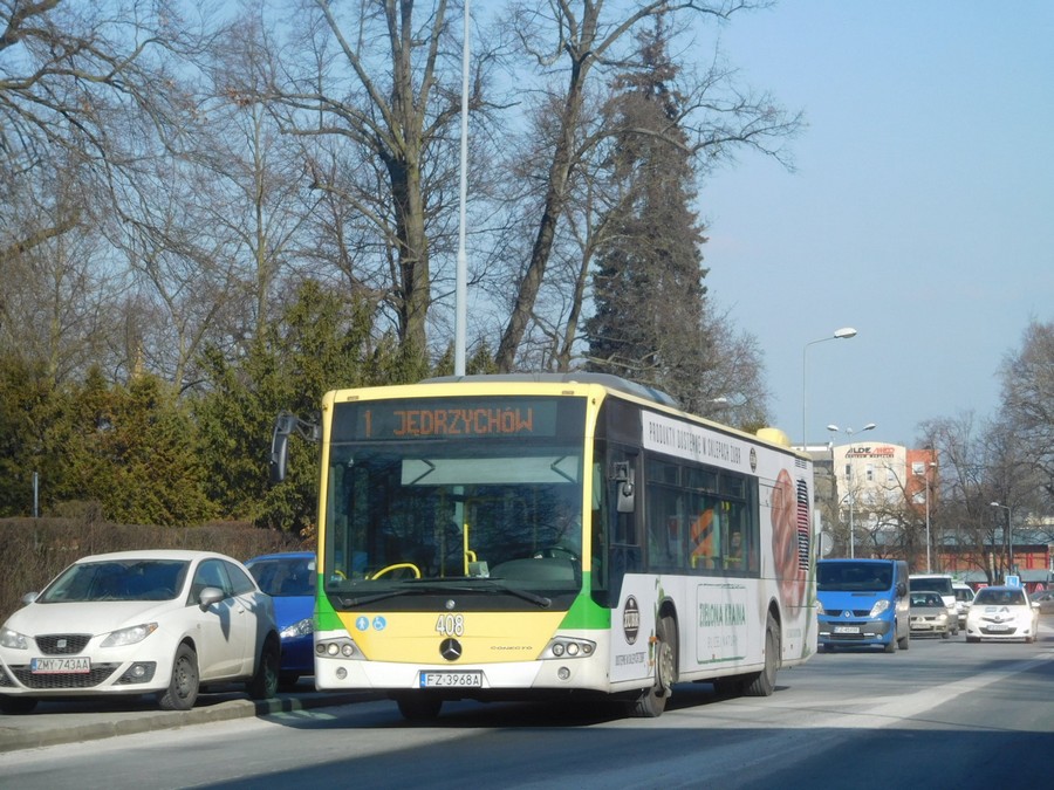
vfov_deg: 16.4
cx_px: 527
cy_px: 395
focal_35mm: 90
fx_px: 2740
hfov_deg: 21.8
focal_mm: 16.1
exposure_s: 1/500
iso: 125
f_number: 4.7
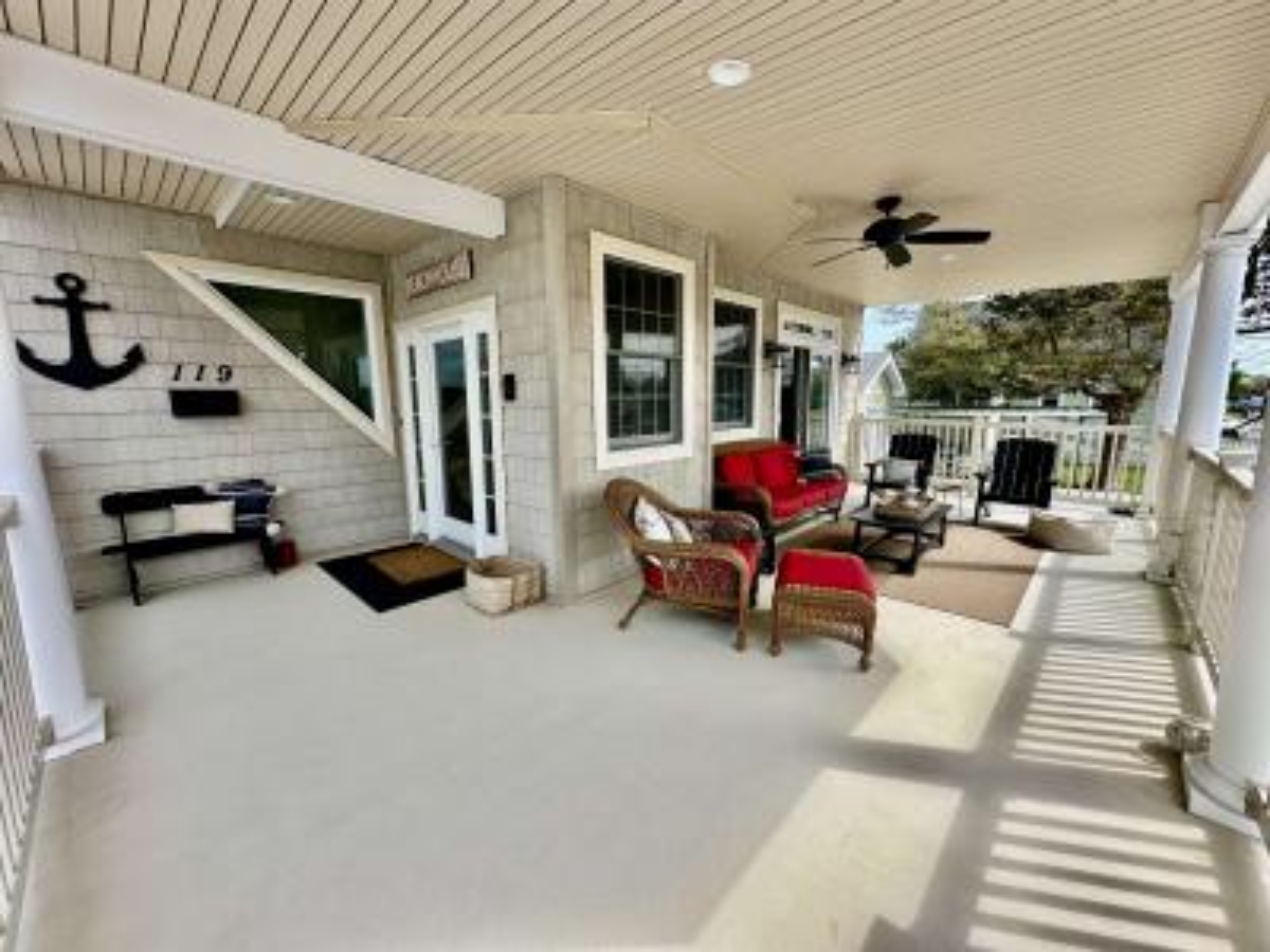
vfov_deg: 85.7
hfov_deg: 102.1
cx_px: 635
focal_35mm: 14
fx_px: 514
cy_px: 476
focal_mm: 2.22
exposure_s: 1/609
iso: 40
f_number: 2.2
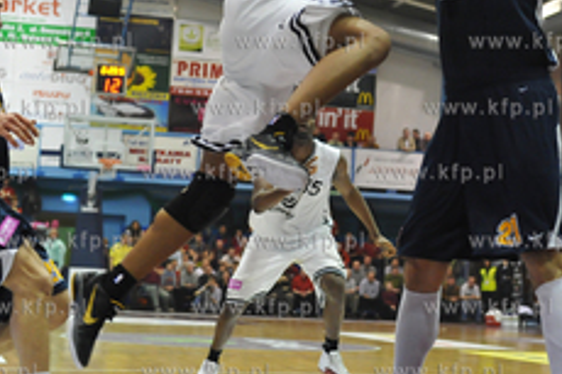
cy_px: 73
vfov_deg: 15.6
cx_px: 386
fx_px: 1357
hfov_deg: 23.3
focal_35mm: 87
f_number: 3.5
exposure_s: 1/800
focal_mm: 50
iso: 4000
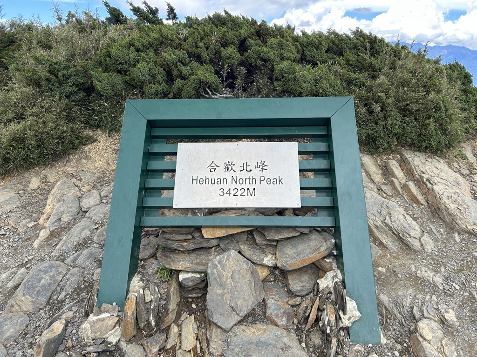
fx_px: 358
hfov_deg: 67.3
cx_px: 238
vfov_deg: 53.1
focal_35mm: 26
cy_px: 178
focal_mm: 5.7
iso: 50
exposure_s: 1/780
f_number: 1.5
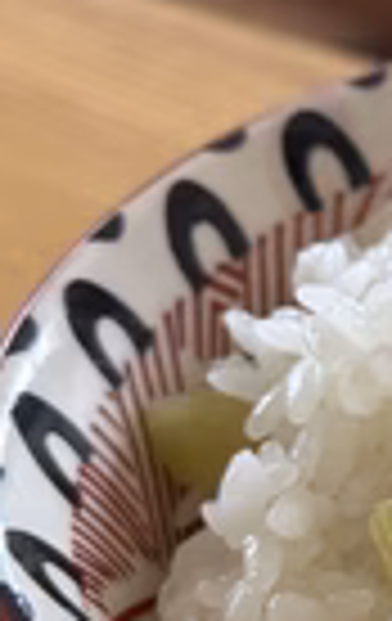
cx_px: 802
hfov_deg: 8.5
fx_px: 2497
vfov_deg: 14.2
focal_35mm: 147
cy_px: 382
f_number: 1.78
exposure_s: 1/60
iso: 200
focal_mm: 6.76
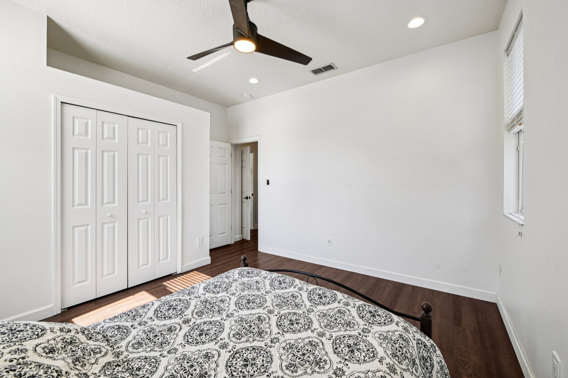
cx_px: 284
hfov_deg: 104.3
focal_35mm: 14
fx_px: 221
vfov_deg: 81.2
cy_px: 189
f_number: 8
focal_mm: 14
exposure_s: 1/60
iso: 400
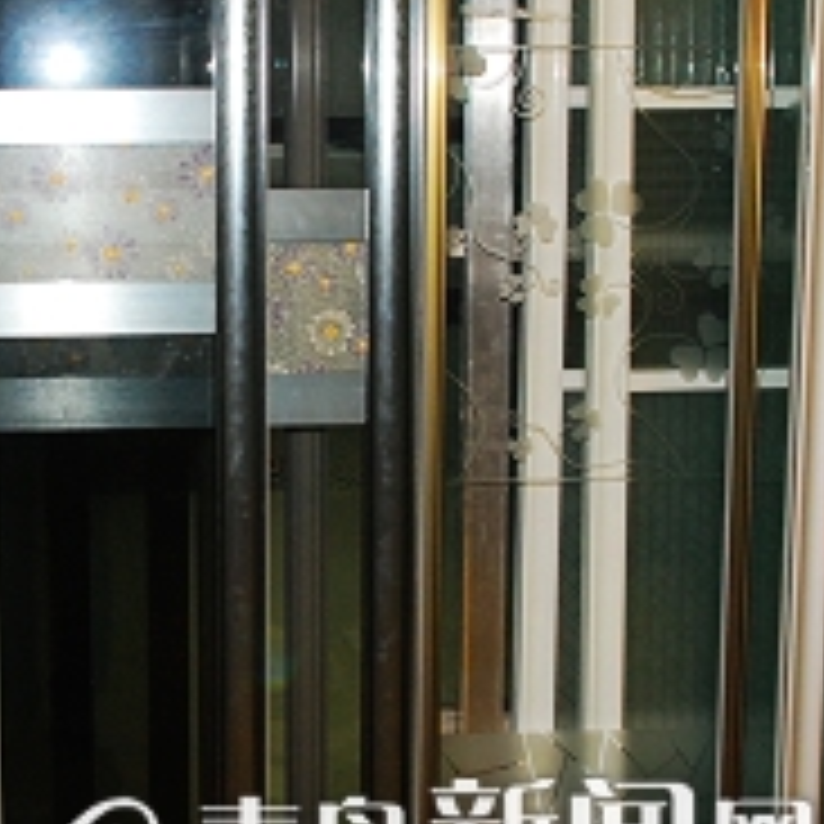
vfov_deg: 25.0
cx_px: 207
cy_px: 340
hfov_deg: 24.7
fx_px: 1858
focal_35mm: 69
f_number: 5
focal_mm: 22
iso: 1000
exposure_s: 1/60
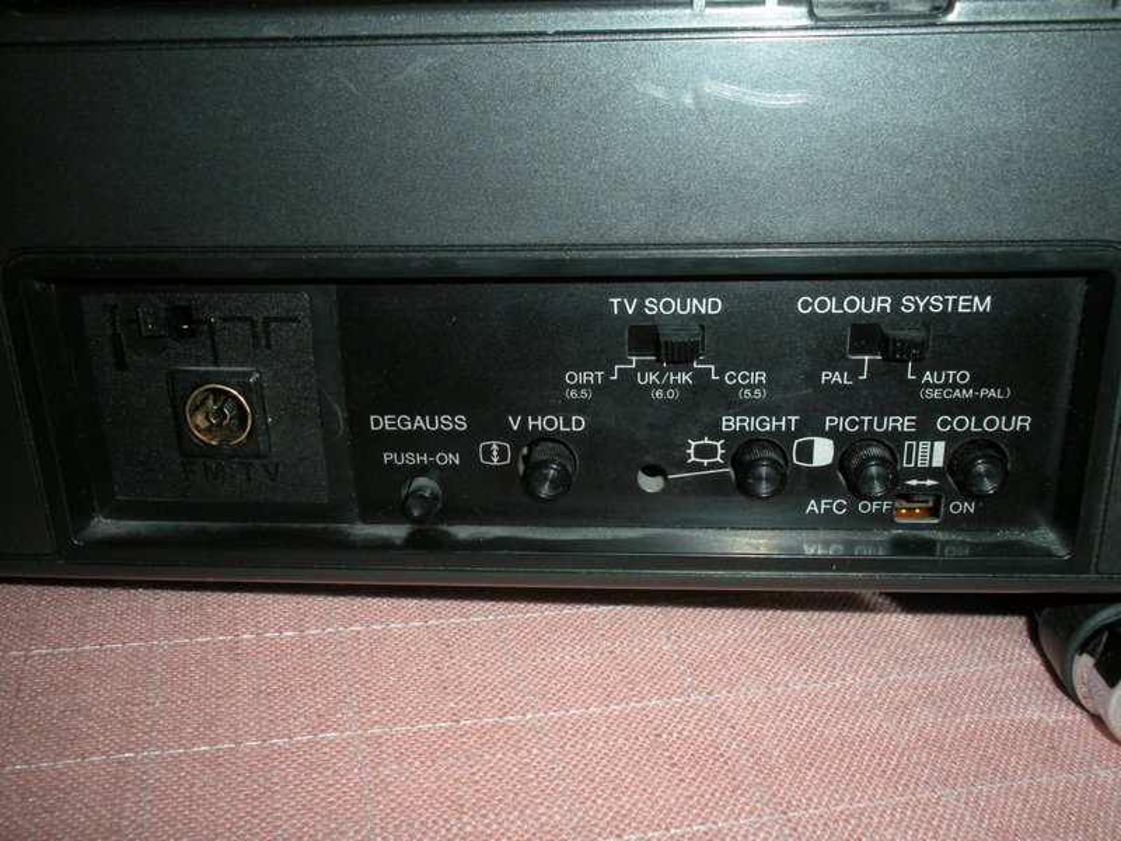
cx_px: 560
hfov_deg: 52.6
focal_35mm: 35
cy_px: 420
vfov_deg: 40.7
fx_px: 1133
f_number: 5.6
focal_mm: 6.3
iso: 200
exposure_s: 1/60
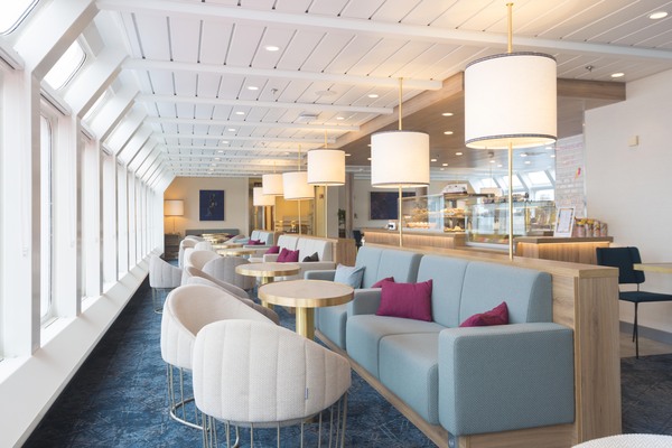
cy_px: 224
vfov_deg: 46.4
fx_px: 523
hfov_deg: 65.5
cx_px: 336
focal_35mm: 28
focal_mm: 28
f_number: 6.3
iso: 800
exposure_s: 1/40
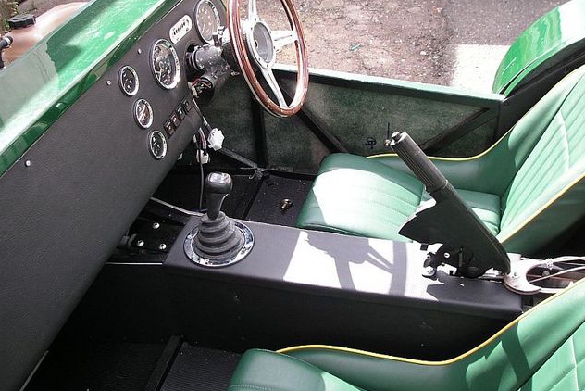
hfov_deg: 48.4
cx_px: 295
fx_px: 650
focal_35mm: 40
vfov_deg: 33.4
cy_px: 170
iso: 50
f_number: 3.3
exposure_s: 1/60
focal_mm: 6.3
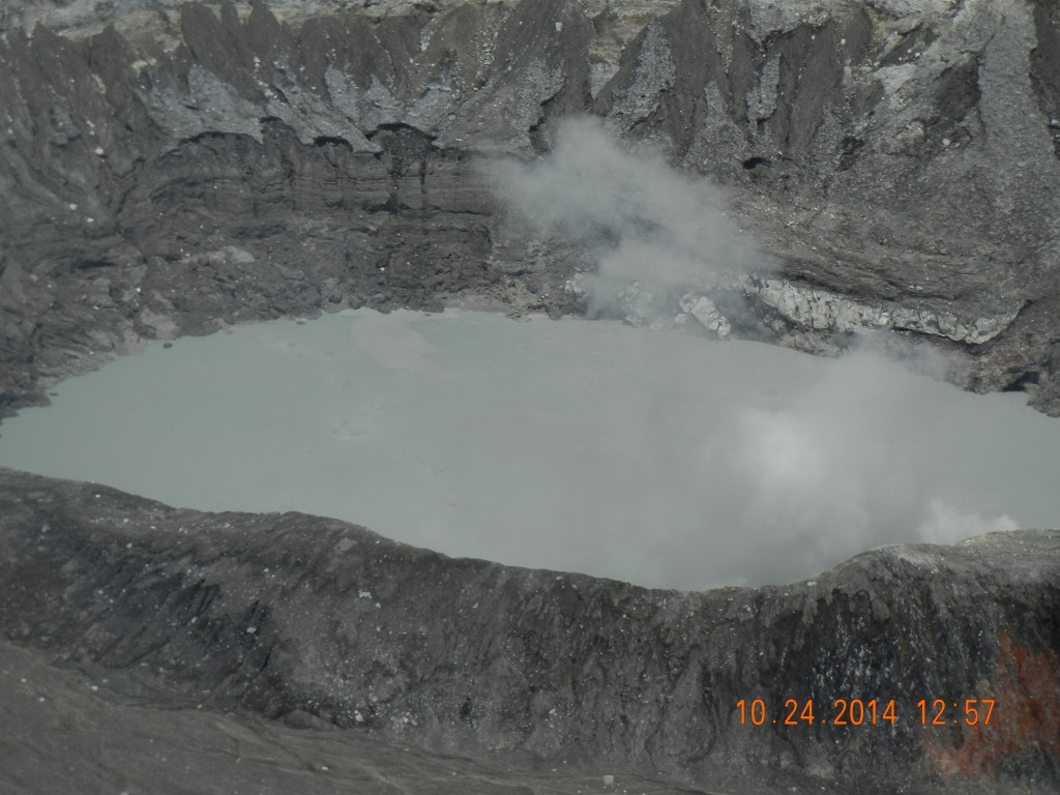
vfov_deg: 12.8
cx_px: 530
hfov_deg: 17.0
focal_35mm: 116
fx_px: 3552
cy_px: 398
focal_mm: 20.9
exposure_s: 1/750
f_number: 9.2
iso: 160
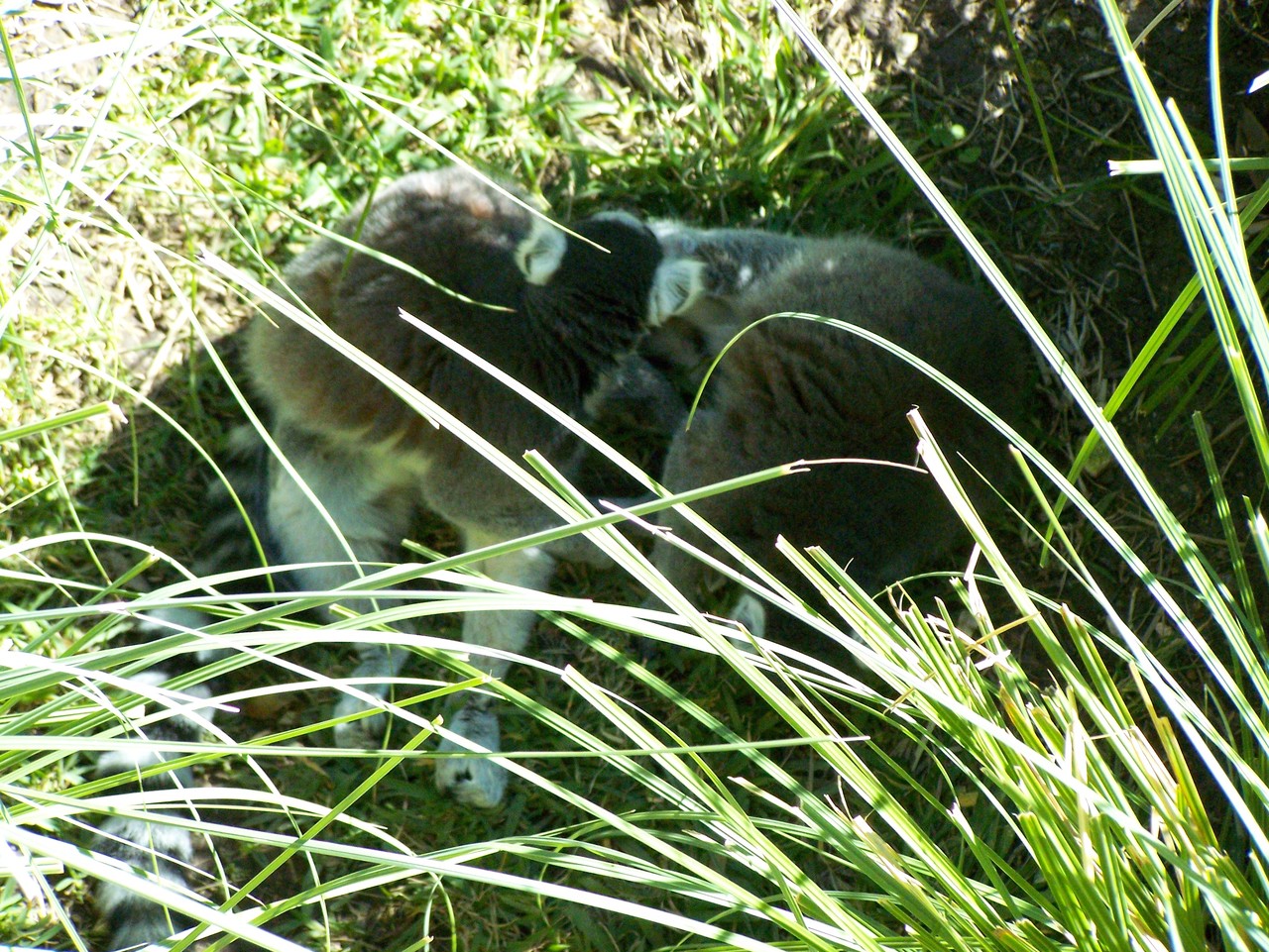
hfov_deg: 11.7
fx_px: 6198
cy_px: 476
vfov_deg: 8.8
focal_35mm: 169
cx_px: 634
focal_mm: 28
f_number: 3.2
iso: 400
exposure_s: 1/800
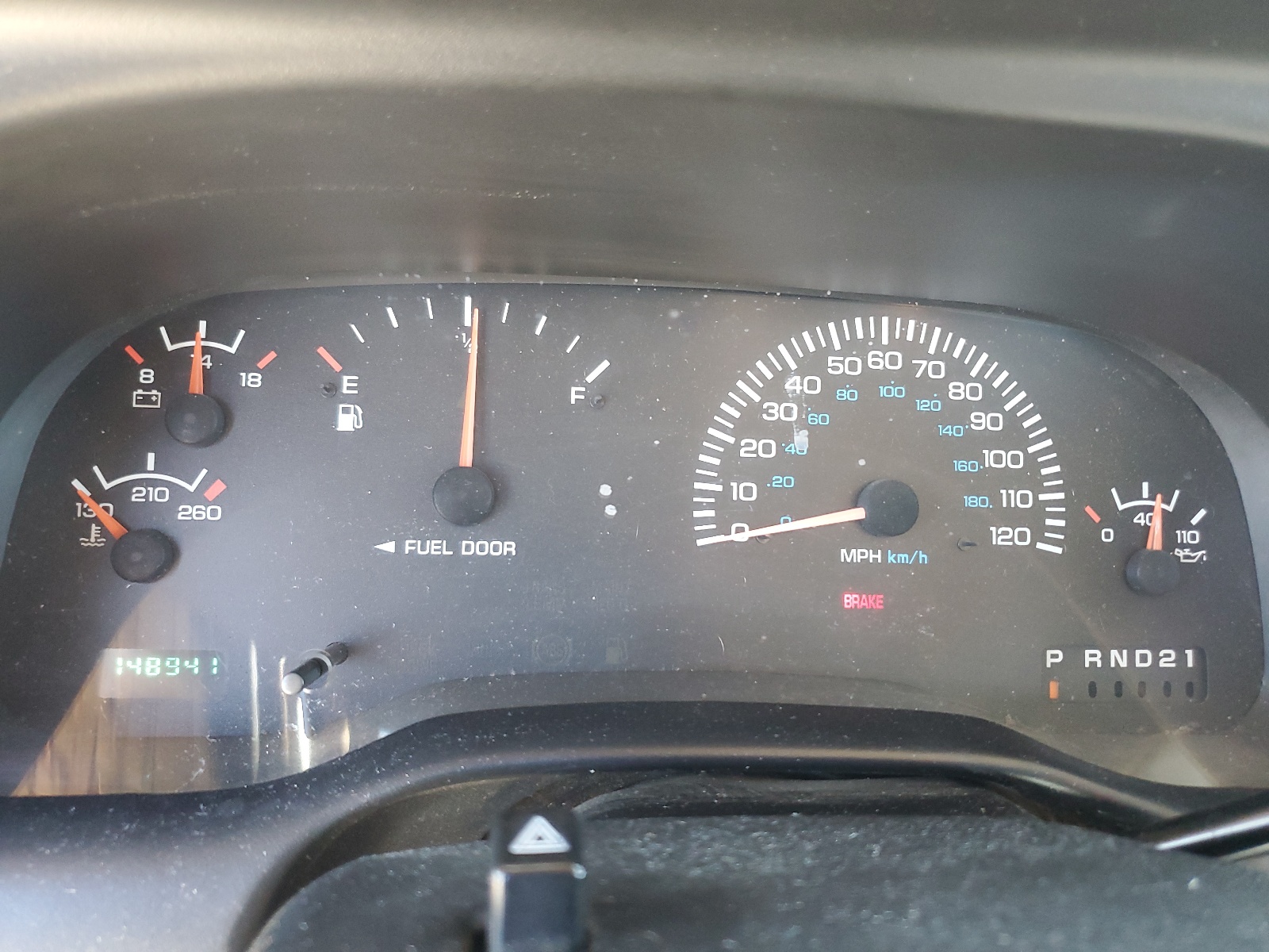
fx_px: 953
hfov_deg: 67.3
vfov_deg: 53.1
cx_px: 634
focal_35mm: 26
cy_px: 476
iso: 222
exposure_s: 1/60.2
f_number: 1.5
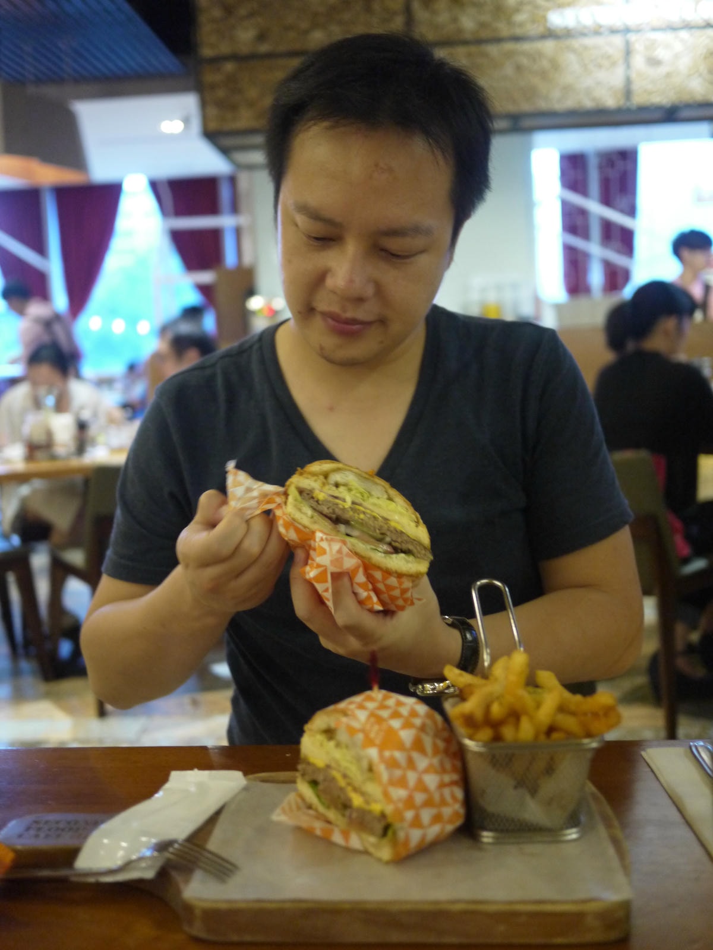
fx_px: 1099
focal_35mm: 40
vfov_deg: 46.8
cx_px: 356
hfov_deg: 36.0
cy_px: 475
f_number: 1.7
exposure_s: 1/30
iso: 800
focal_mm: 20
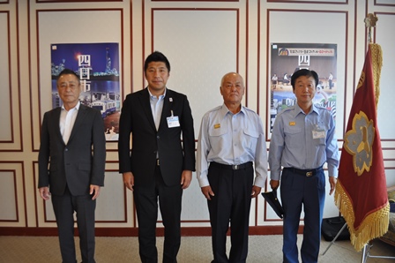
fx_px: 329
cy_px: 132
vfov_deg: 43.5
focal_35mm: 30
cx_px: 198
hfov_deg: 62.0
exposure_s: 1/80
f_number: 4.5
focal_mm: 20
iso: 400
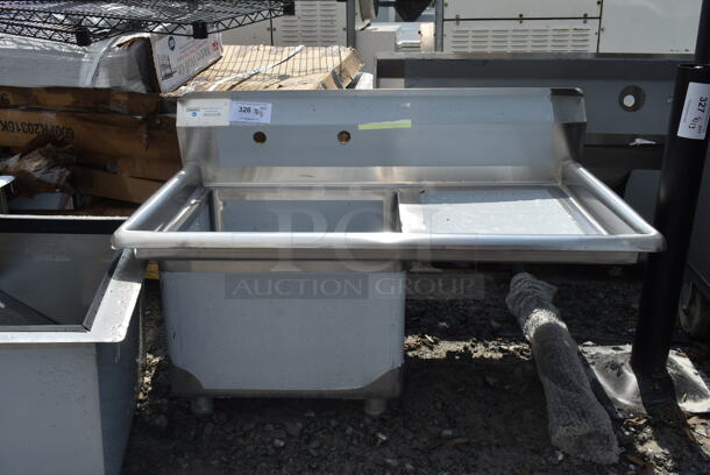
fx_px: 681
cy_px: 238
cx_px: 355
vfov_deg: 38.4
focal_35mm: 34
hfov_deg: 55.1
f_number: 11
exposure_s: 1/320
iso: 100
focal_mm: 23
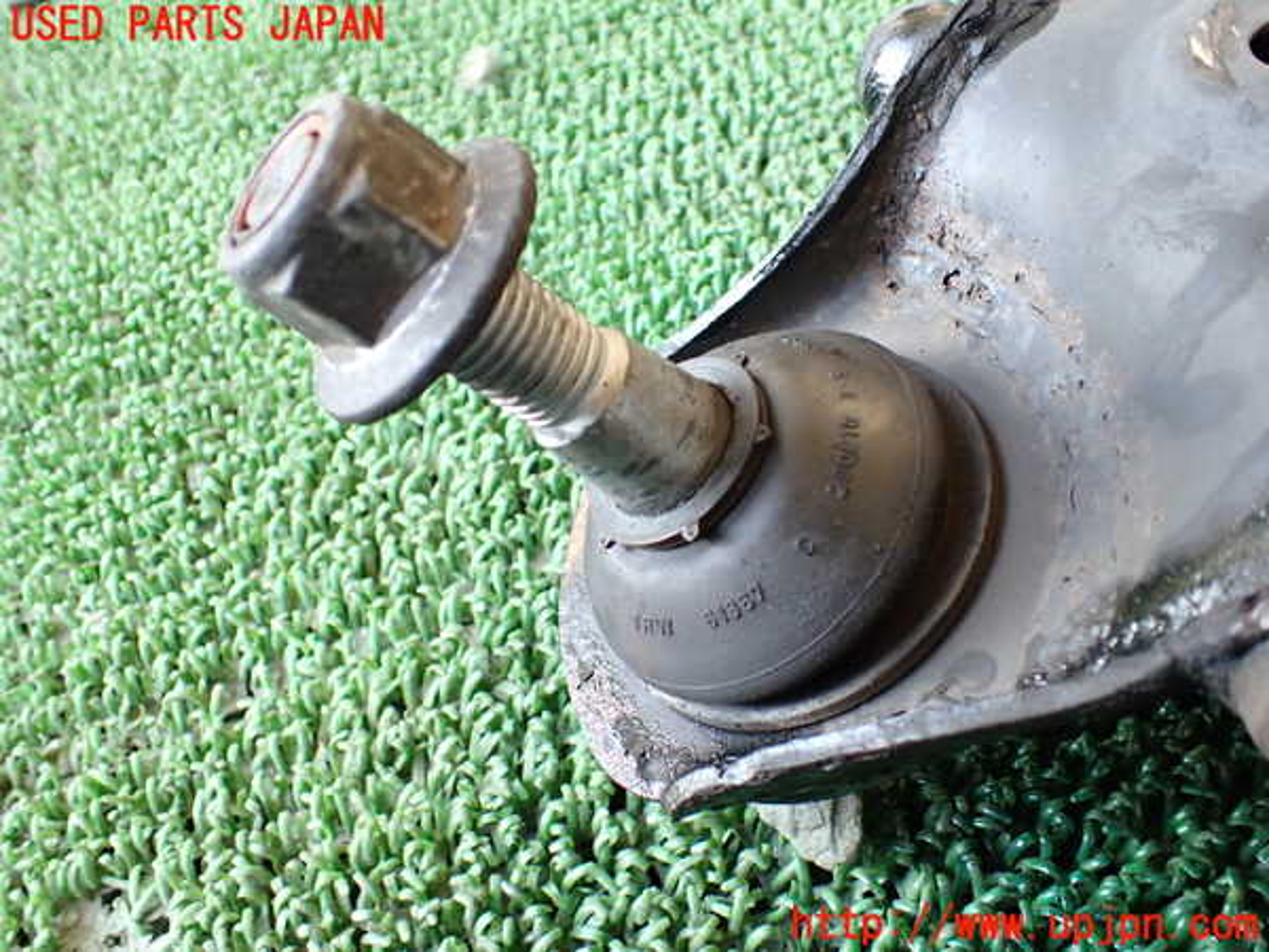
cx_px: 634
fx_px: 1100
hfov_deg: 60.0
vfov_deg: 46.8
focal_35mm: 30
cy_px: 476
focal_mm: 5.4
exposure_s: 1/125
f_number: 2.3
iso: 400
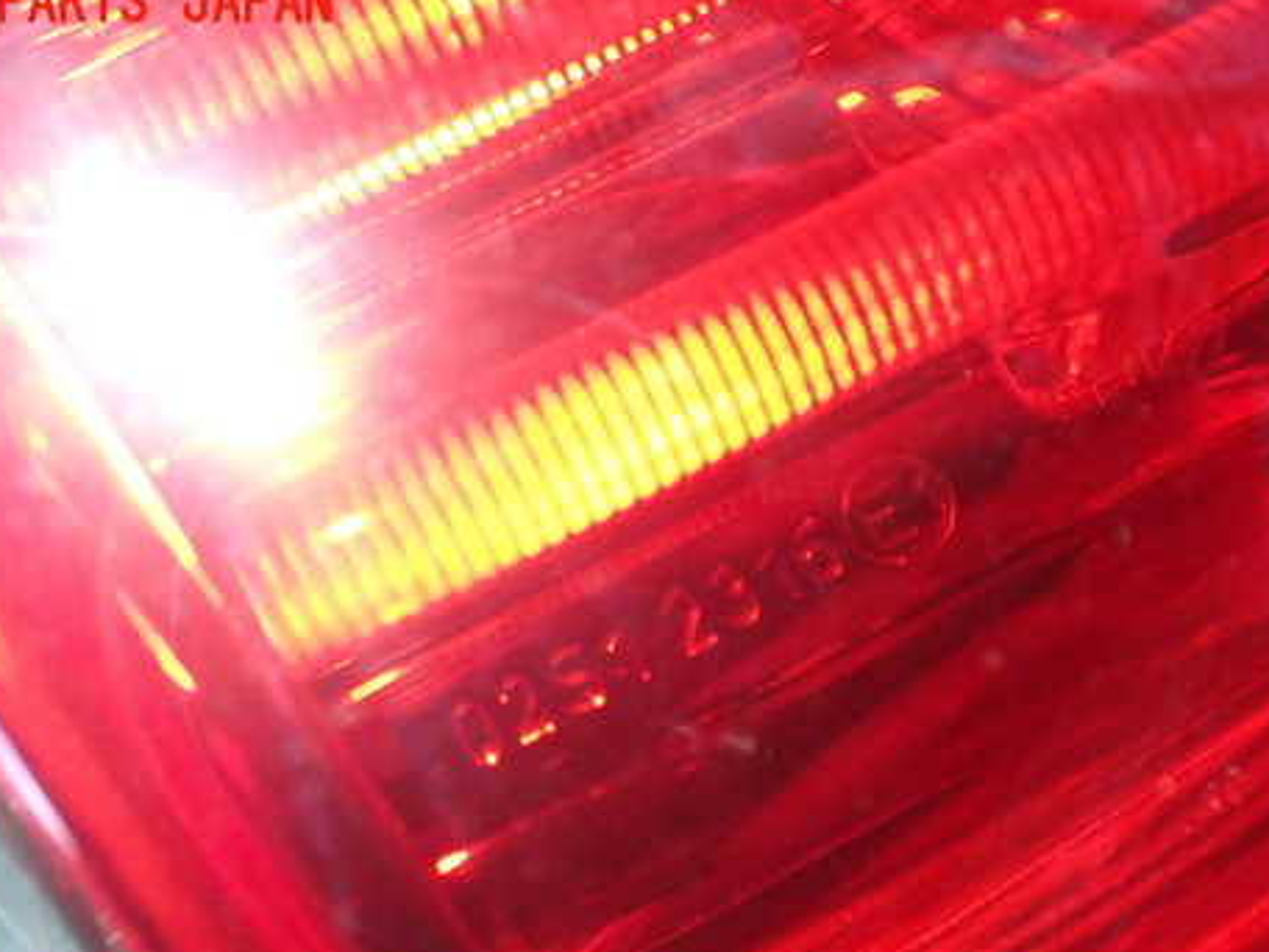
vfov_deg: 29.0
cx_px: 662
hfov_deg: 38.2
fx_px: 1833
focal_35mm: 50
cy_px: 596
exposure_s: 1/40
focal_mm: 6.83
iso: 640
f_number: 2.7
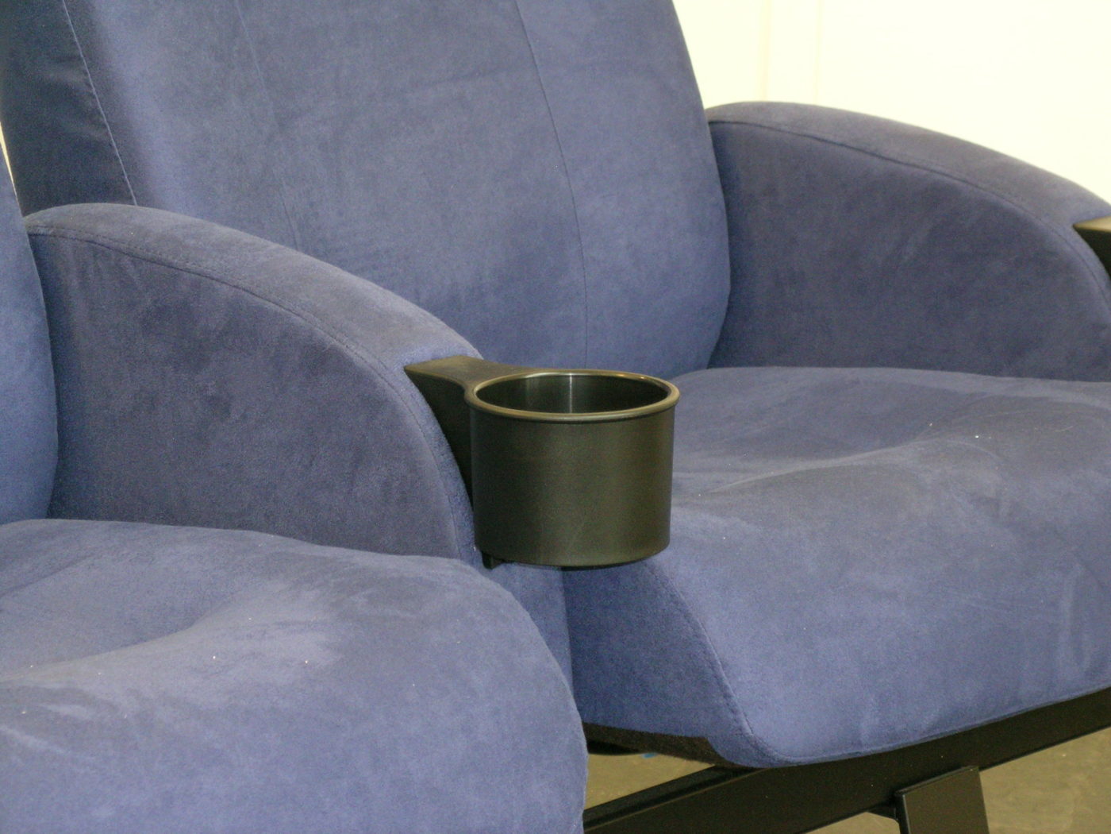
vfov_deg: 12.8
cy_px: 417
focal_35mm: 116
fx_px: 3723
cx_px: 556
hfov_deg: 17.0
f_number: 4.6
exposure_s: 1/3.2
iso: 200
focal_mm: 24
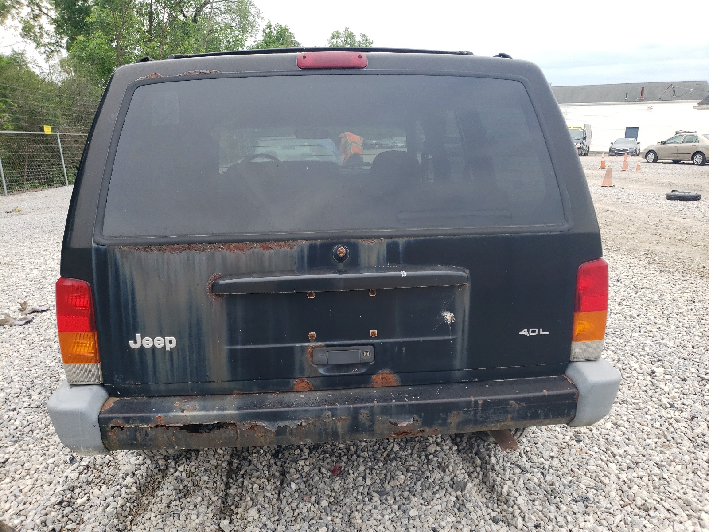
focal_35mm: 26
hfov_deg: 67.3
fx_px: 533
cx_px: 354
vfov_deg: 53.1
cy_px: 266
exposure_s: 1/769
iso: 50
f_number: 1.5
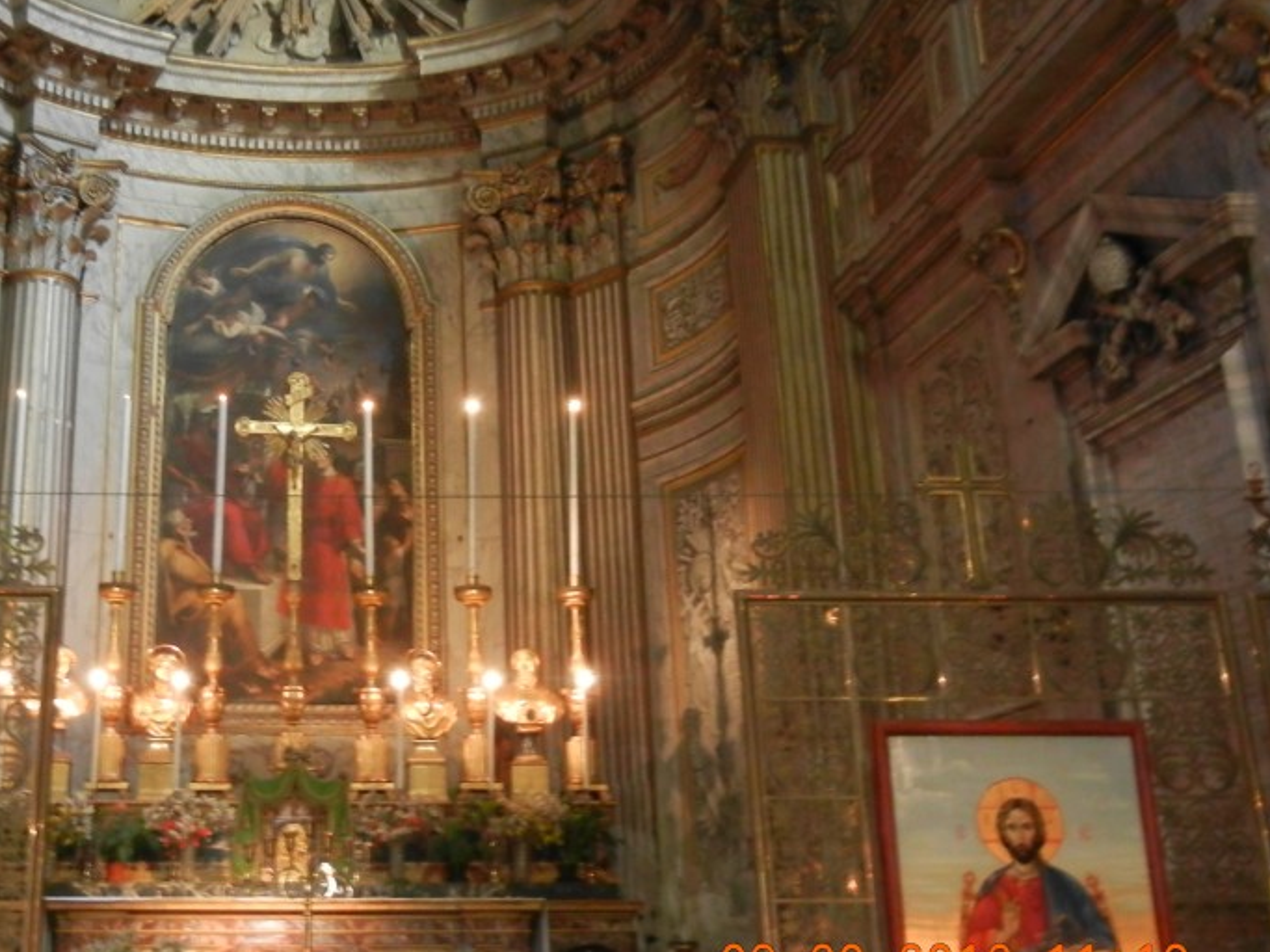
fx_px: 1651
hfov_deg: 41.1
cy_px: 402
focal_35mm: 45
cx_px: 353
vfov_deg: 32.1
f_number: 3.5
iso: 200
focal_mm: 5.4
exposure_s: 1/2.1
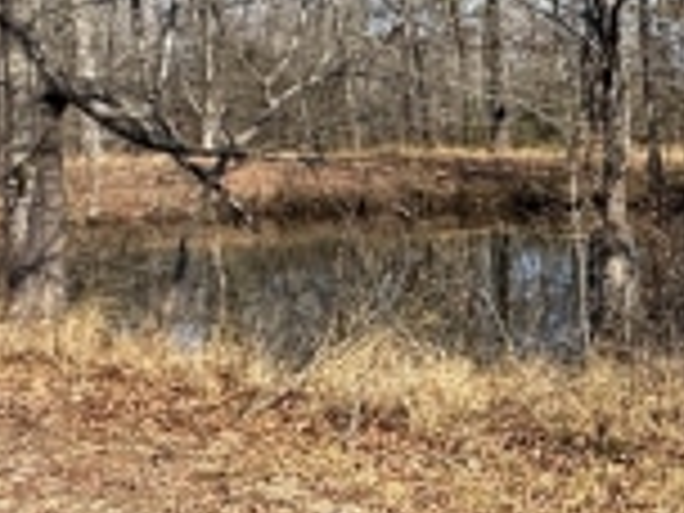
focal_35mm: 59
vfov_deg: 24.8
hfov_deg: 26.4
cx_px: 945
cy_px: 238
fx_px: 1166
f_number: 2.2
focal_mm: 2.22
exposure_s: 1/1087
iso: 50
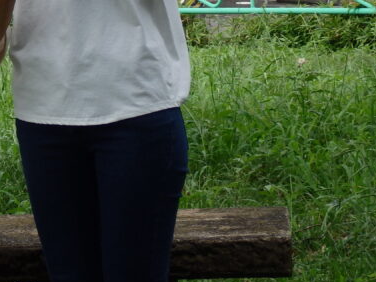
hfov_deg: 9.8
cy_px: 16
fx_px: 2162
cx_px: -114
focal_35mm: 199
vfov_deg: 7.4
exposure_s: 1/250
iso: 100
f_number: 4.5
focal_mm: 13.1
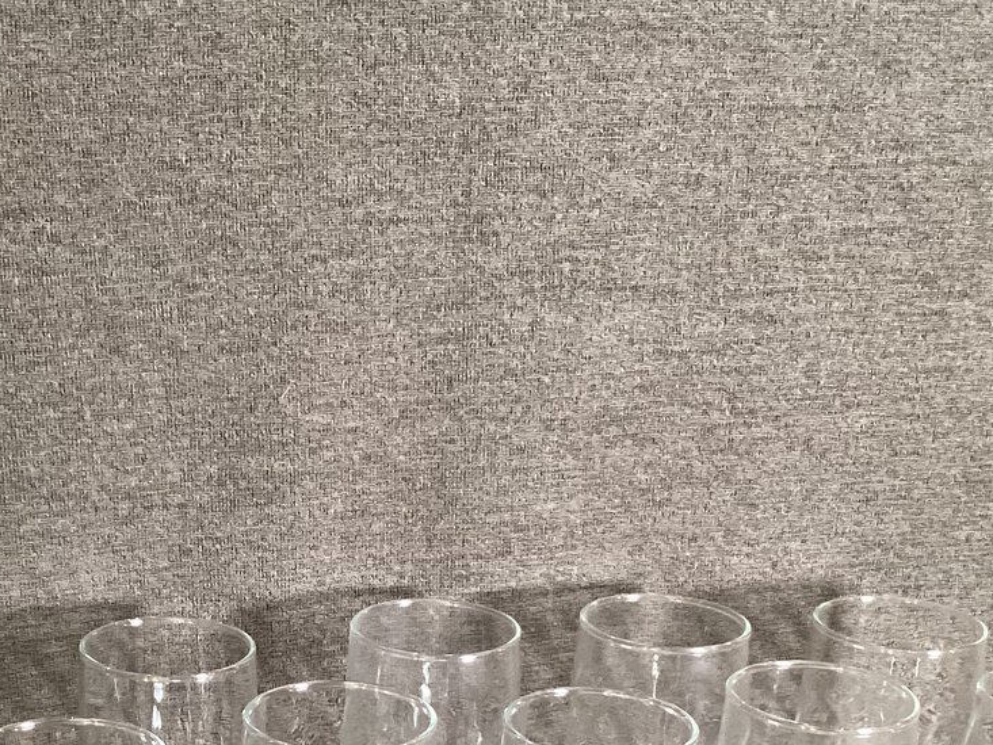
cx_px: 311
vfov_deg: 22.3
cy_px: 691
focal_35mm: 64
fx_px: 1836
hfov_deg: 30.0
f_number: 2.4
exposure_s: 1/60
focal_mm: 3.3
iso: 250
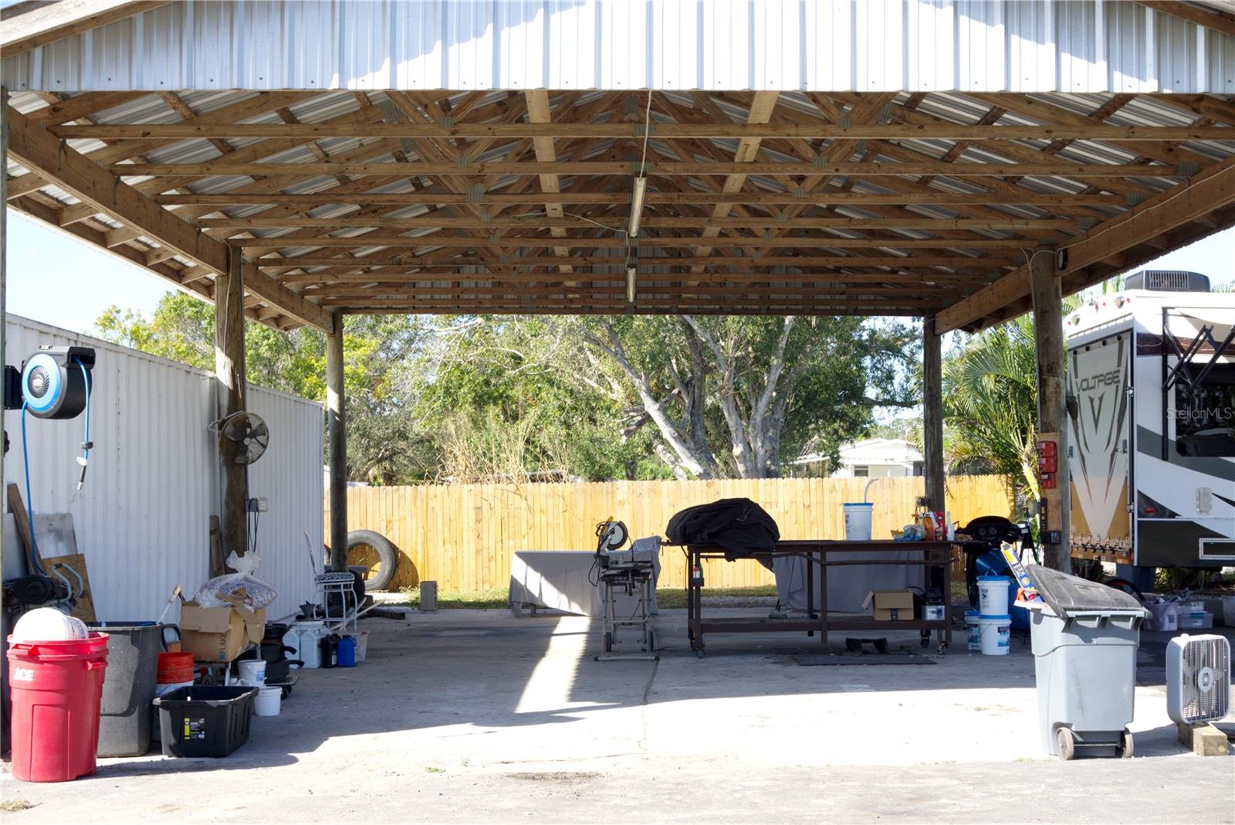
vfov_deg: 30.9
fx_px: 1493
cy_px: 412
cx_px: 618
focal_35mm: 44
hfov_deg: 44.9
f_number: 10
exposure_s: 1/100
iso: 100
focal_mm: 29
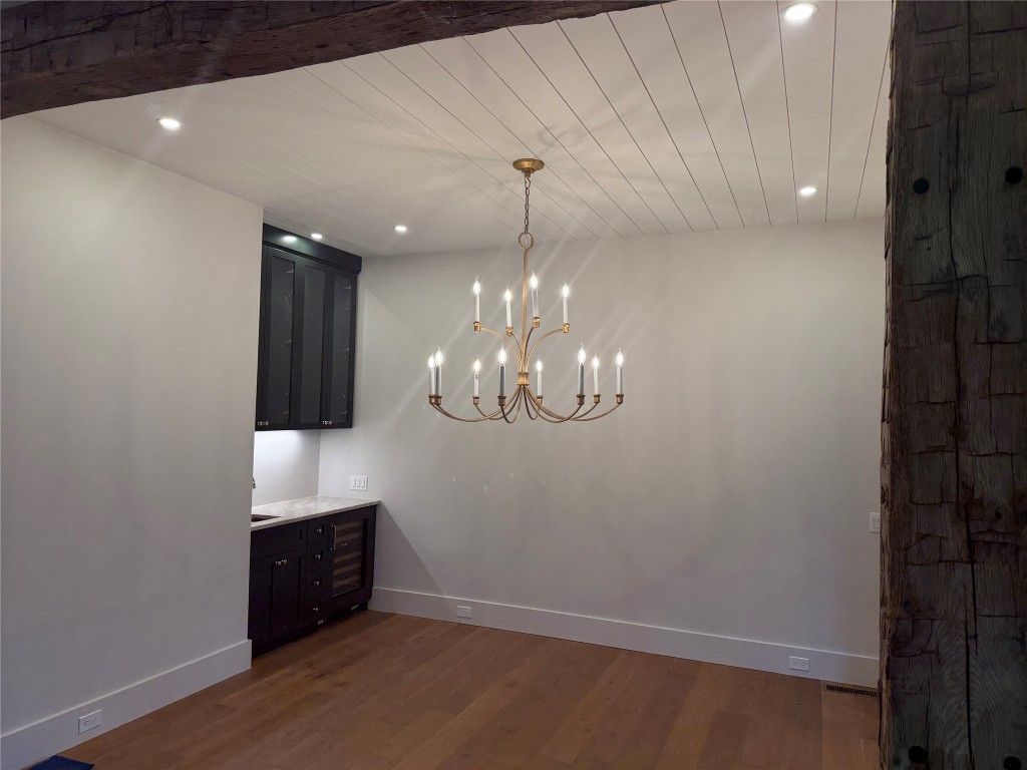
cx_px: 514
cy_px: 385
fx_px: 712
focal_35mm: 24
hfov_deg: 71.6
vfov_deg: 56.8
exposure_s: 1/120
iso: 80
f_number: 1.78
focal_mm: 6.76
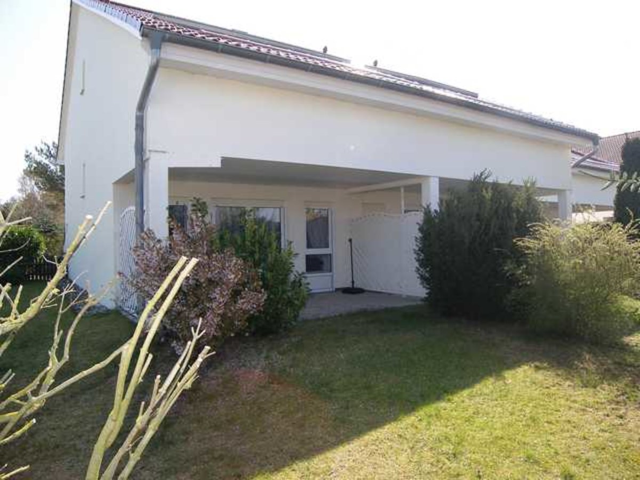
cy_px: 240
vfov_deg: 56.8
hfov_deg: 71.6
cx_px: 320
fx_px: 444
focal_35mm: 24
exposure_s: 1/400
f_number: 2.8
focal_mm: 5.1
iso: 50
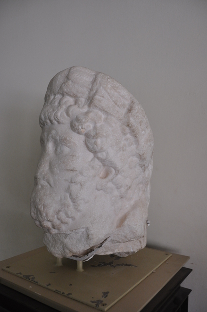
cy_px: 156
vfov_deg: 57.3
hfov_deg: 39.8
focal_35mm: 33
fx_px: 286
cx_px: 104
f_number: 3.8
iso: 800
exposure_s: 1/40
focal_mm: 22
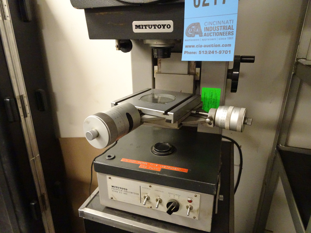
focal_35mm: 24
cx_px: 156
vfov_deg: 56.8
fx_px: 216
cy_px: 116
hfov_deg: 71.6
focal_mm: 4.1
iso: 1600
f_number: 3.5
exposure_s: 1/30
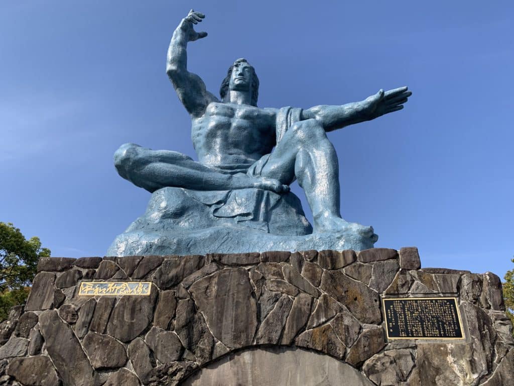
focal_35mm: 26
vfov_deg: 53.1
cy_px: 193
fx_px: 386
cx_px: 257
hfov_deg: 67.3
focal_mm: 4.25
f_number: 1.8
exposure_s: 1/1718
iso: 25
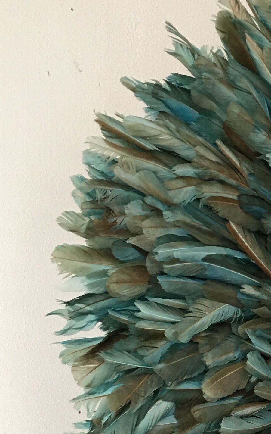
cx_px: 393
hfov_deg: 14.3
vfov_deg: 23.5
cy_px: 379
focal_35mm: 86
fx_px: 1016
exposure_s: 1/33
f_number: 2.2
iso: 50
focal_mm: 4.15
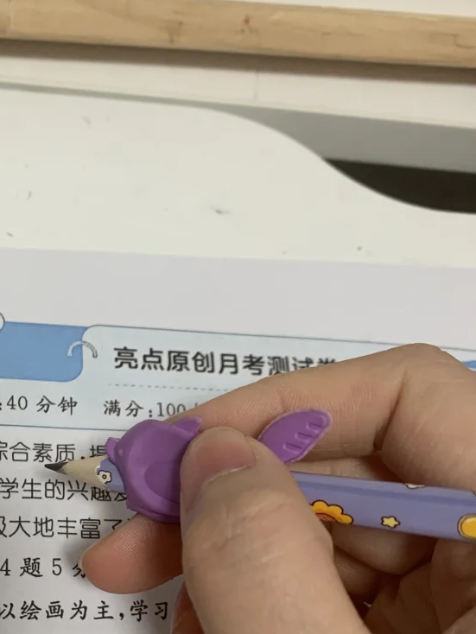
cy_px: 529
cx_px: 147
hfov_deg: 28.3
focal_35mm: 51
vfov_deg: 35.9
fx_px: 935
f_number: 1.8
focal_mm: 4.25
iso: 125
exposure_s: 1/60
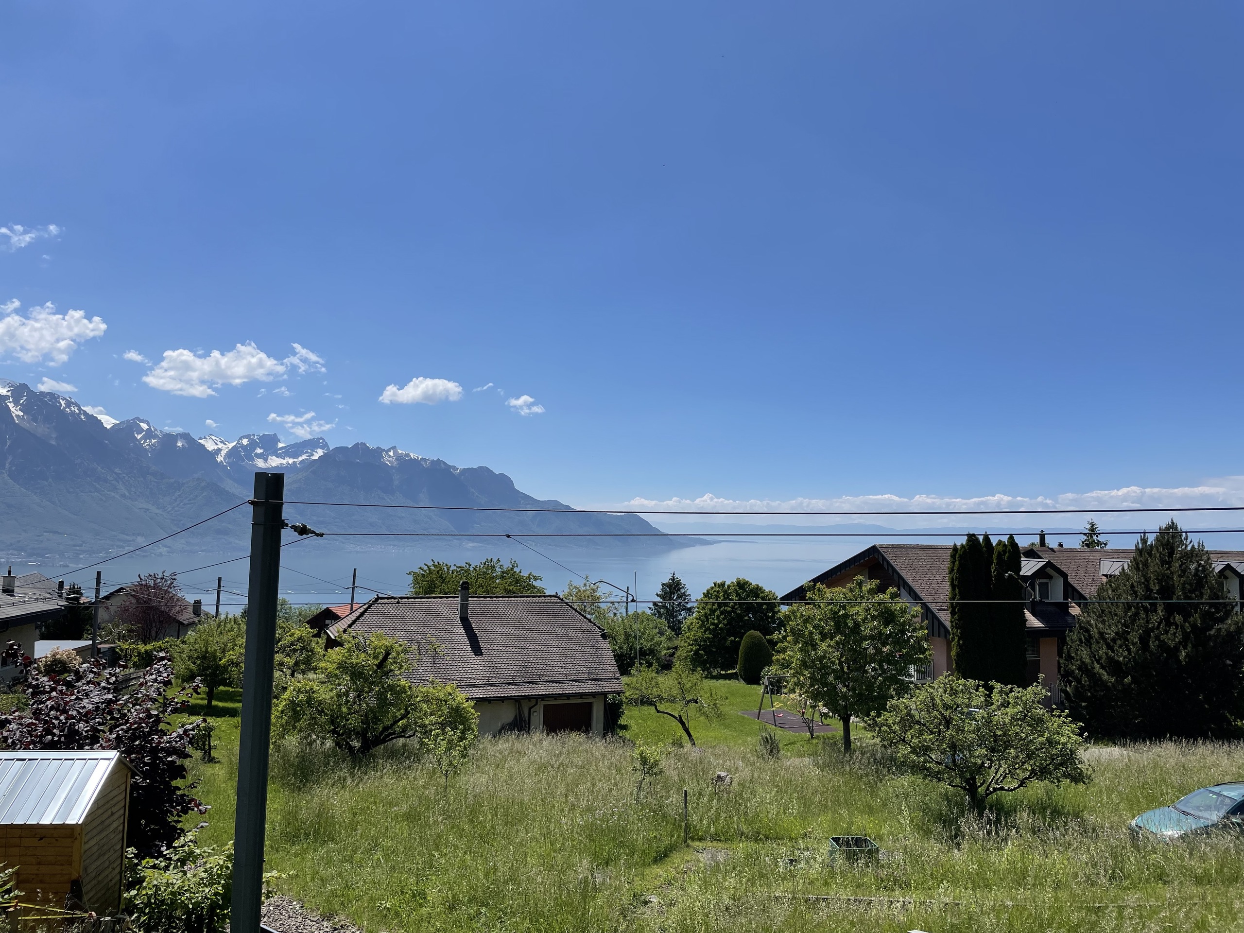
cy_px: 466
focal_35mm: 26
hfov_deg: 67.3
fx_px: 934
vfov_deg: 53.1
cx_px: 622
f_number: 1.6
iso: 32
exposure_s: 1/5556
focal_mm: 4.2
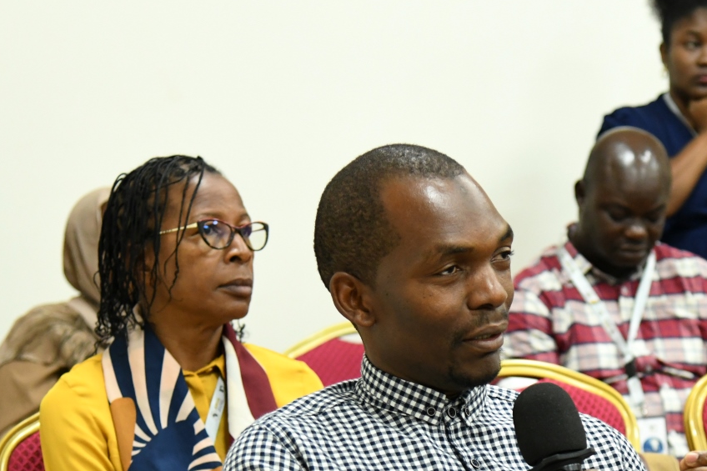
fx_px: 2297
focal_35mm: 117
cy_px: 371
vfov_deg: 11.7
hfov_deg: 17.4
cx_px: 486
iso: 2500
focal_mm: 62
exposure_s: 1/125
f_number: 4
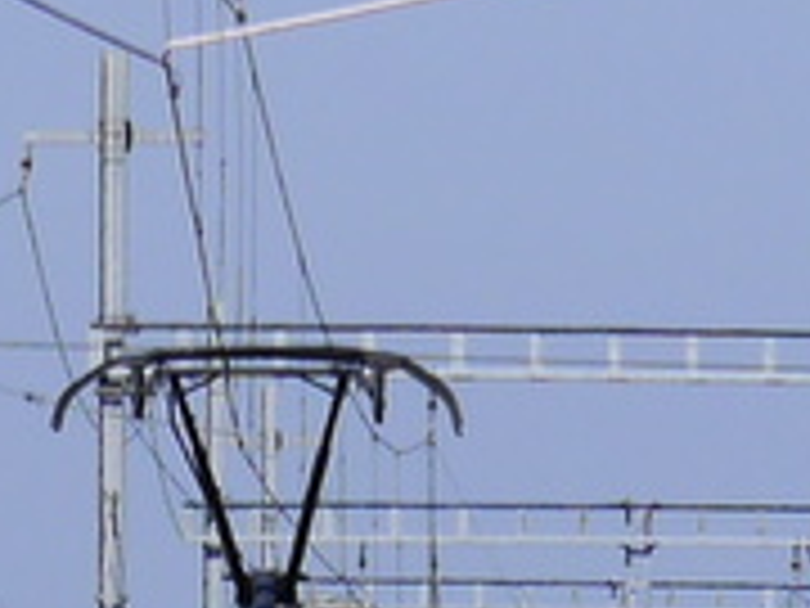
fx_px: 12051
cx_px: 652
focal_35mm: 515
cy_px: 1011
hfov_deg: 3.8
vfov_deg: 2.9
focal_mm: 42
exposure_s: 1/400
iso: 160
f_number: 9
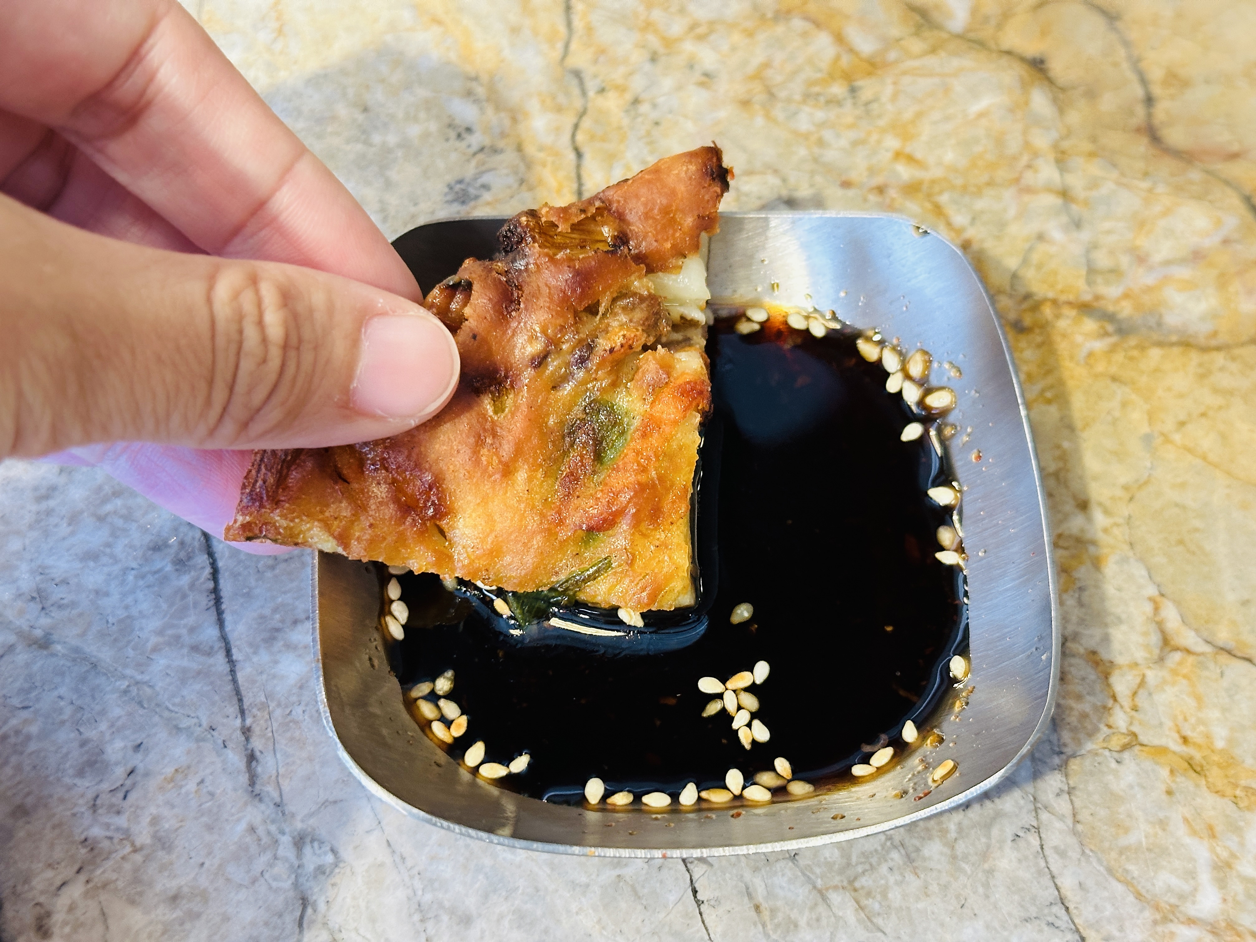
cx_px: 628
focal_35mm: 48
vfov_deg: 30.3
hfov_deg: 39.7
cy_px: 471
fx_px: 1742
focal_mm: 6.86
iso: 320
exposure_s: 1/40
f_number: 1.78
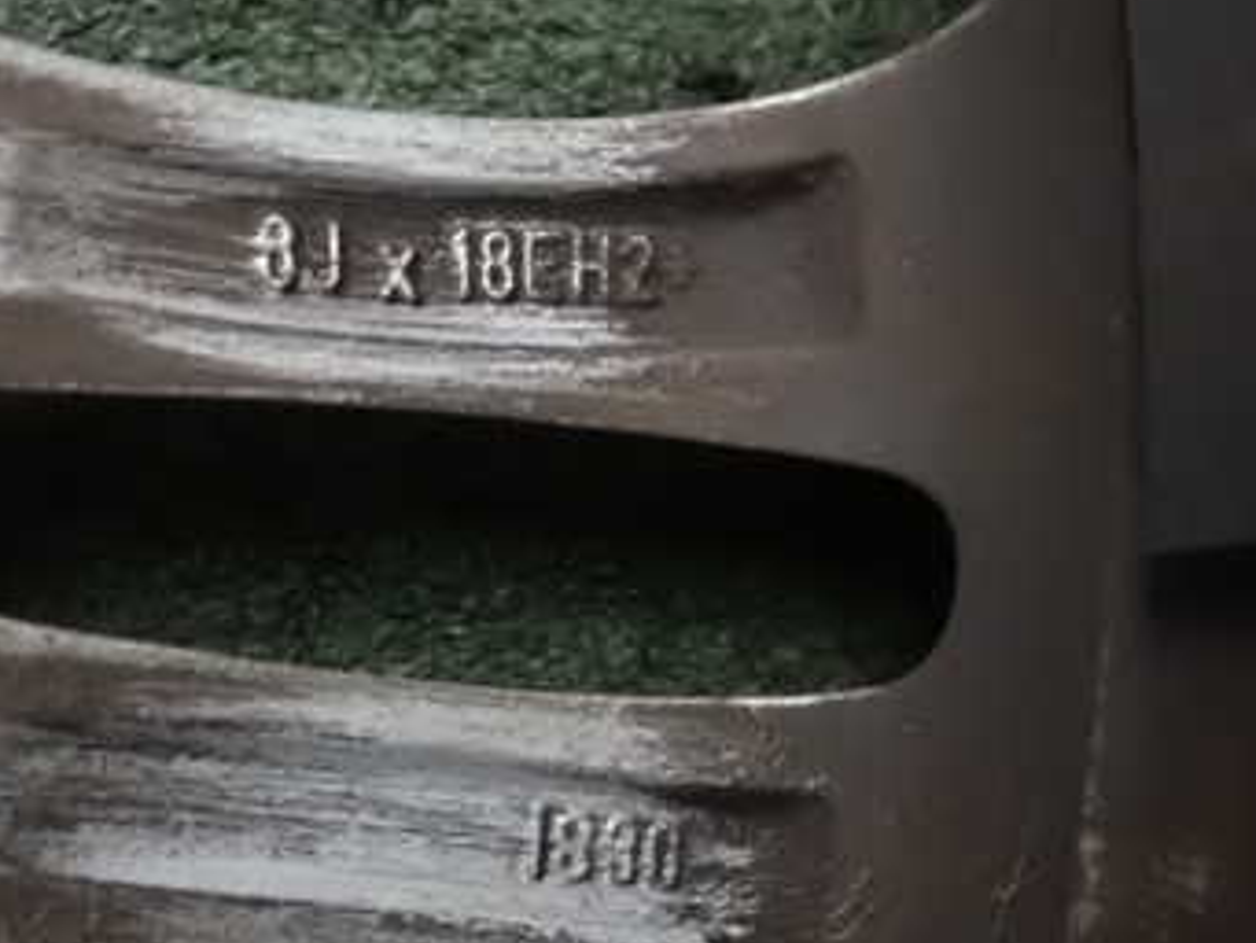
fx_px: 1597
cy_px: 623
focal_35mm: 44
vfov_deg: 32.6
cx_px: 357
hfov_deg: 42.0
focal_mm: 4.5
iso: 1600
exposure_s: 1/6
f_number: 2
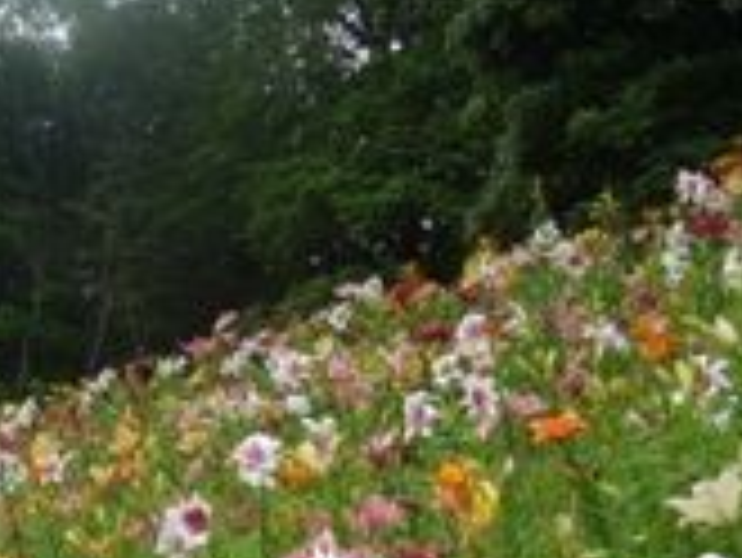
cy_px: 590
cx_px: -99
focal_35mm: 87
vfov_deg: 16.6
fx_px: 1866
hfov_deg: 21.2
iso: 100
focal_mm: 16
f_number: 5
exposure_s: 1/160
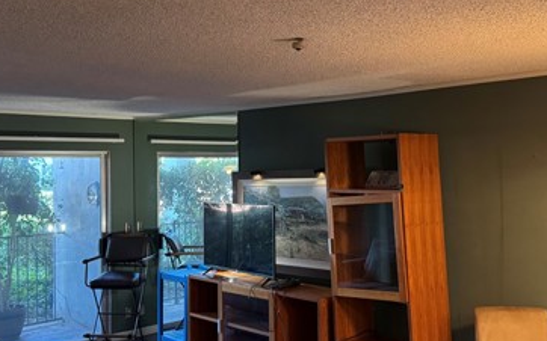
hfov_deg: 44.3
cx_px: 293
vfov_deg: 28.6
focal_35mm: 45
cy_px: 167
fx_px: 671
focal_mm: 6.76
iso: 640
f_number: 1.78
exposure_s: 1/60
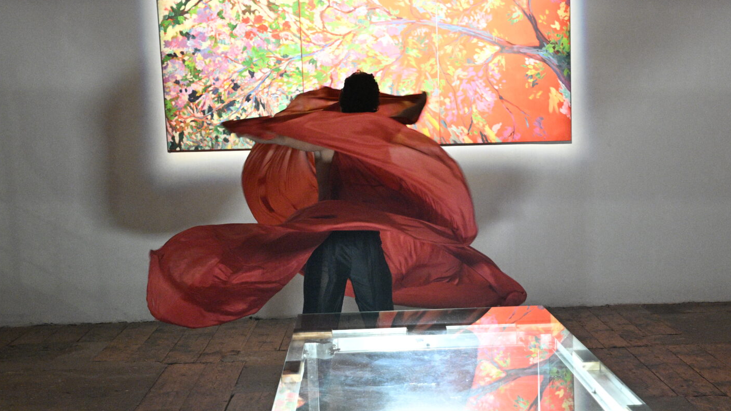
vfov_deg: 21.7
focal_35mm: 55
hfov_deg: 37.5
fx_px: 1066
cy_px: 293
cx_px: 481
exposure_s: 1/160
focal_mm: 29
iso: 4000
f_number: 4
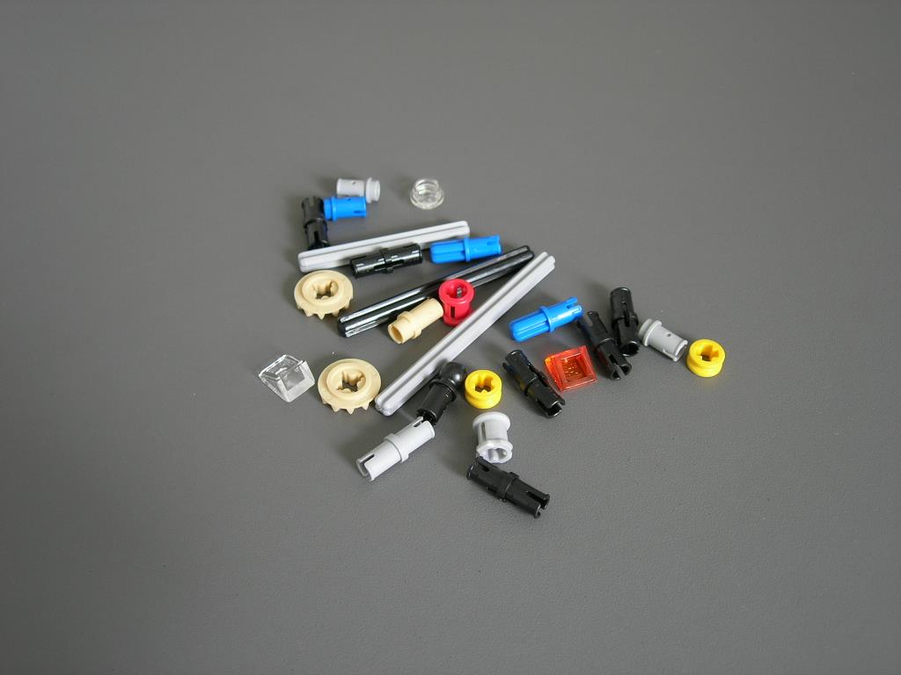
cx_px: 450
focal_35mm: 41
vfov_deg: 35.1
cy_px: 338
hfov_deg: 45.8
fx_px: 1067
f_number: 2.9
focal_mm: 8.5
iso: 64
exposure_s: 1/18.3
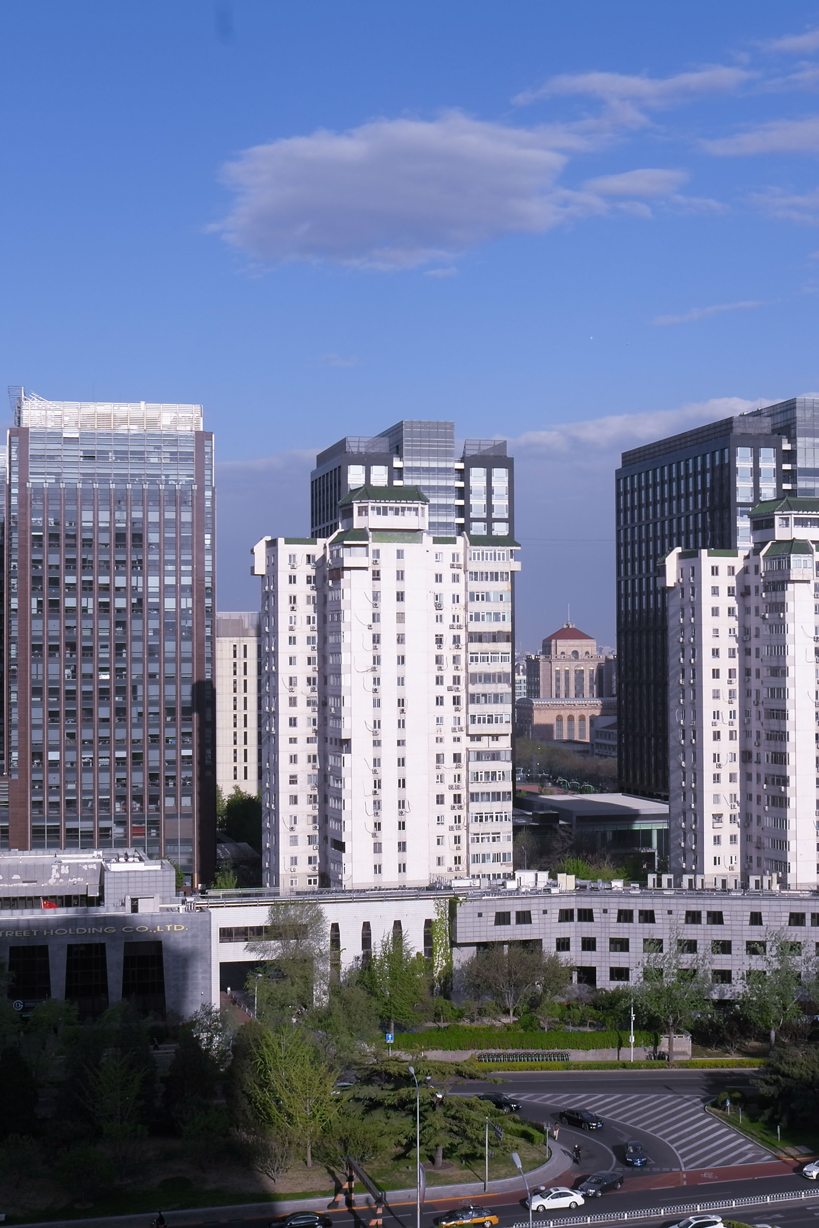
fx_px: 1877
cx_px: 497
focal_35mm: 55
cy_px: 619
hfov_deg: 24.6
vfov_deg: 36.2
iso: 100
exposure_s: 1/800
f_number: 6.3
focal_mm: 24
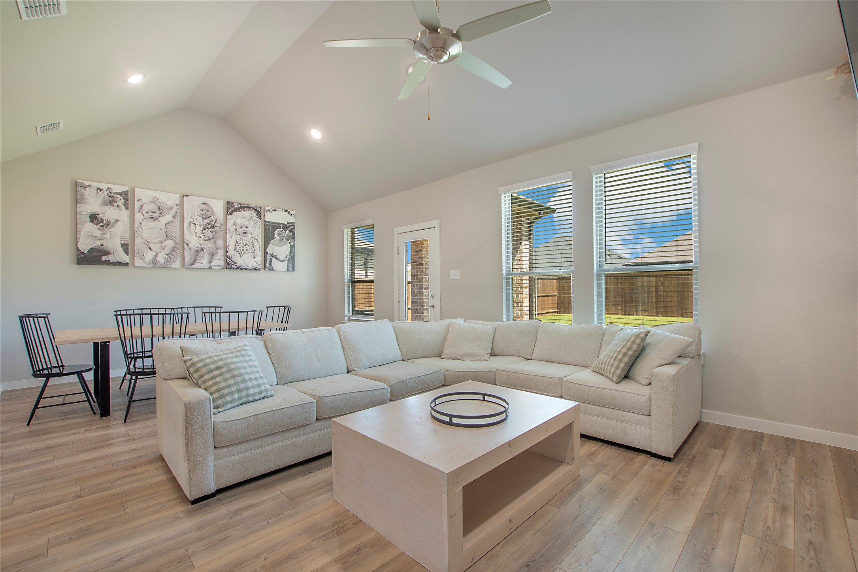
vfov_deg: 77.3
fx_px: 357
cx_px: 429
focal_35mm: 15
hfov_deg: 100.4
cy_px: 286
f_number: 8
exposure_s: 1/15
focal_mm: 10
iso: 100
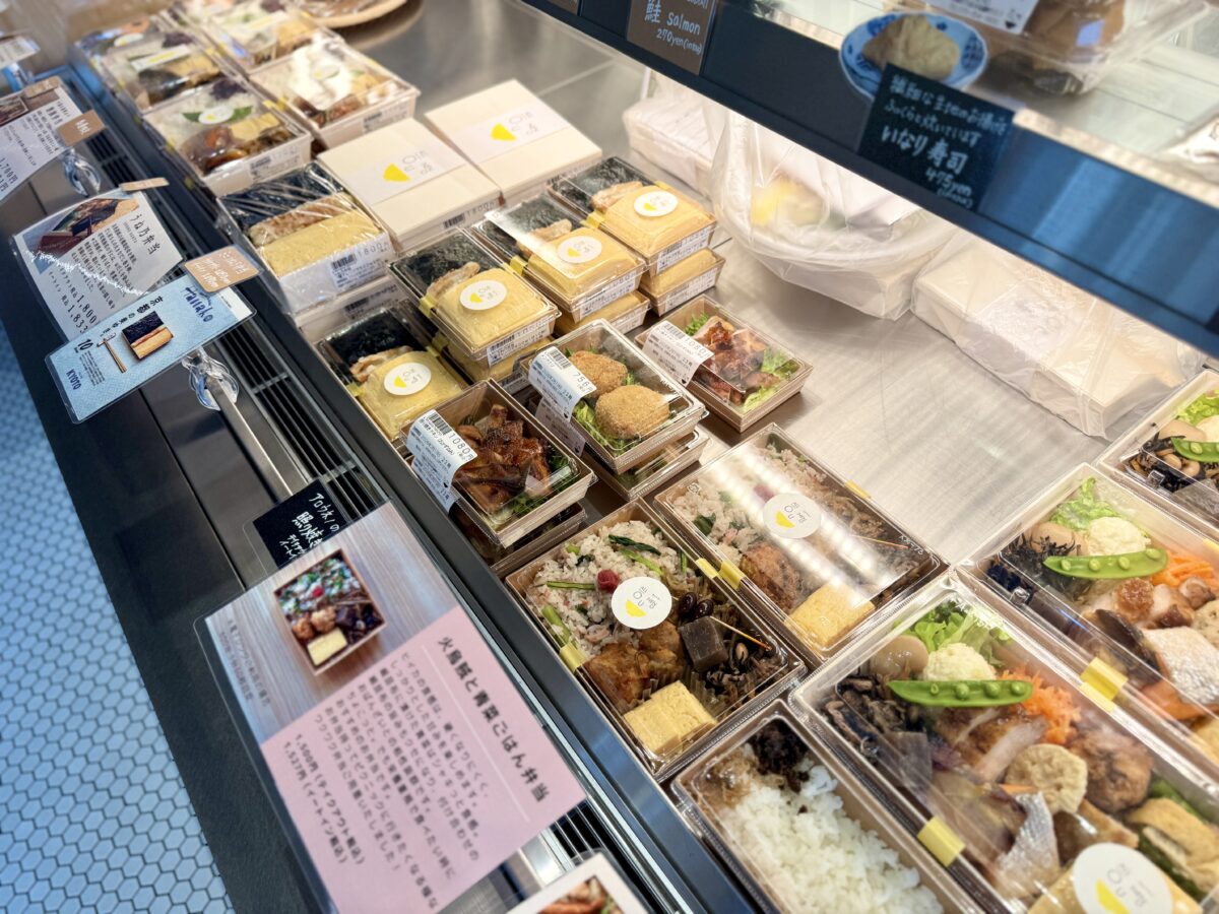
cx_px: 610
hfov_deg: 71.6
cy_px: 457
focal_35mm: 24
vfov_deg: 56.8
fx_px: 845
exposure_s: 1/507
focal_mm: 6.76
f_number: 1.78
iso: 80
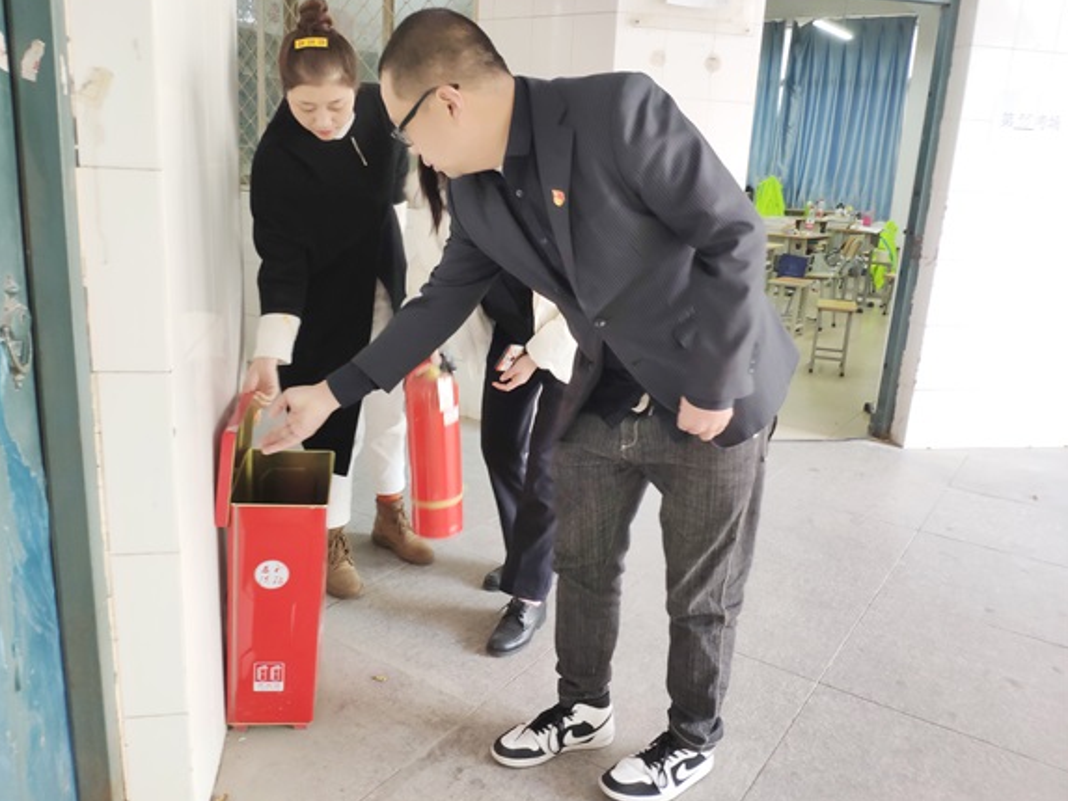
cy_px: 395
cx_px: 514
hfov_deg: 76.3
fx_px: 679
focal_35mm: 22
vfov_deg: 61.1
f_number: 1.8
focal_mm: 4.22
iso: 155
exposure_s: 1/57
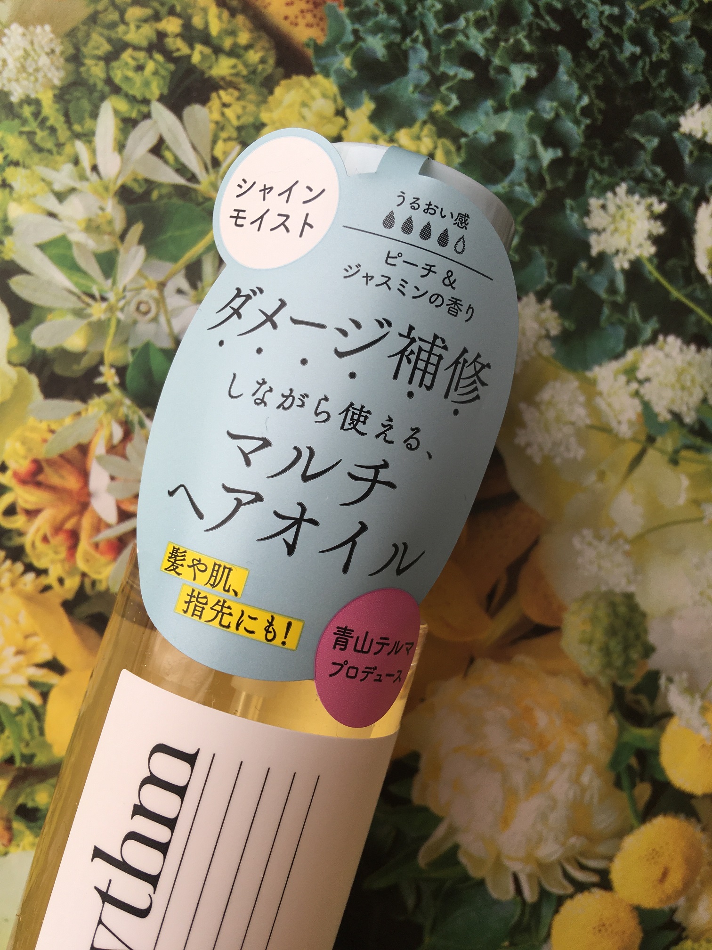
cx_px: 356
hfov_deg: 48.2
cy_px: 475
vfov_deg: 61.7
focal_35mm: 29
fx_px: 795
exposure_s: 1/217
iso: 25
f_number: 2.2
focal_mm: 4.15
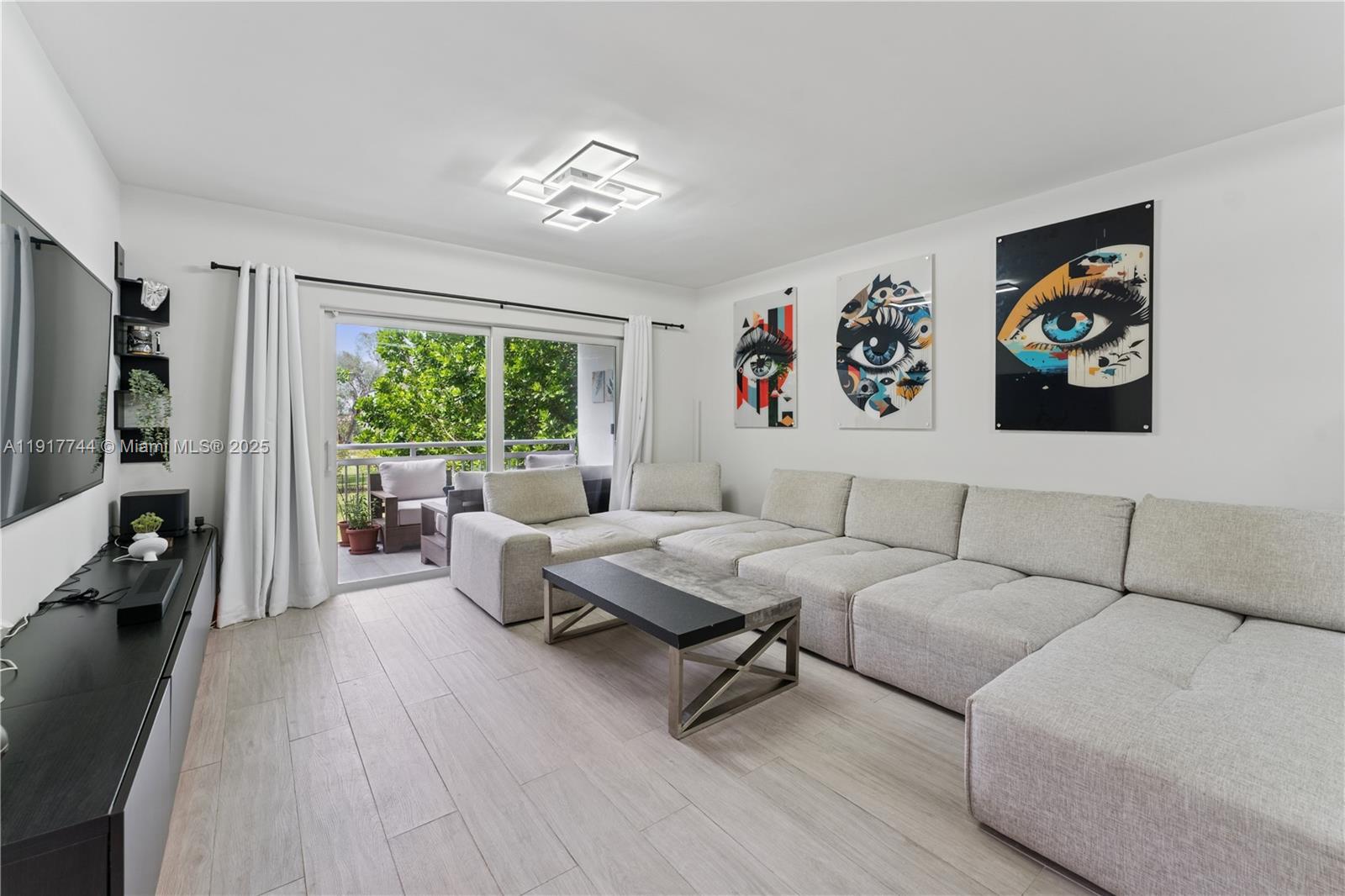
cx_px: 672
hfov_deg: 104.3
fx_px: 523
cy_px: 448
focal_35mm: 14
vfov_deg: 81.2
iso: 320
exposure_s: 1/13
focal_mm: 14
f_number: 9
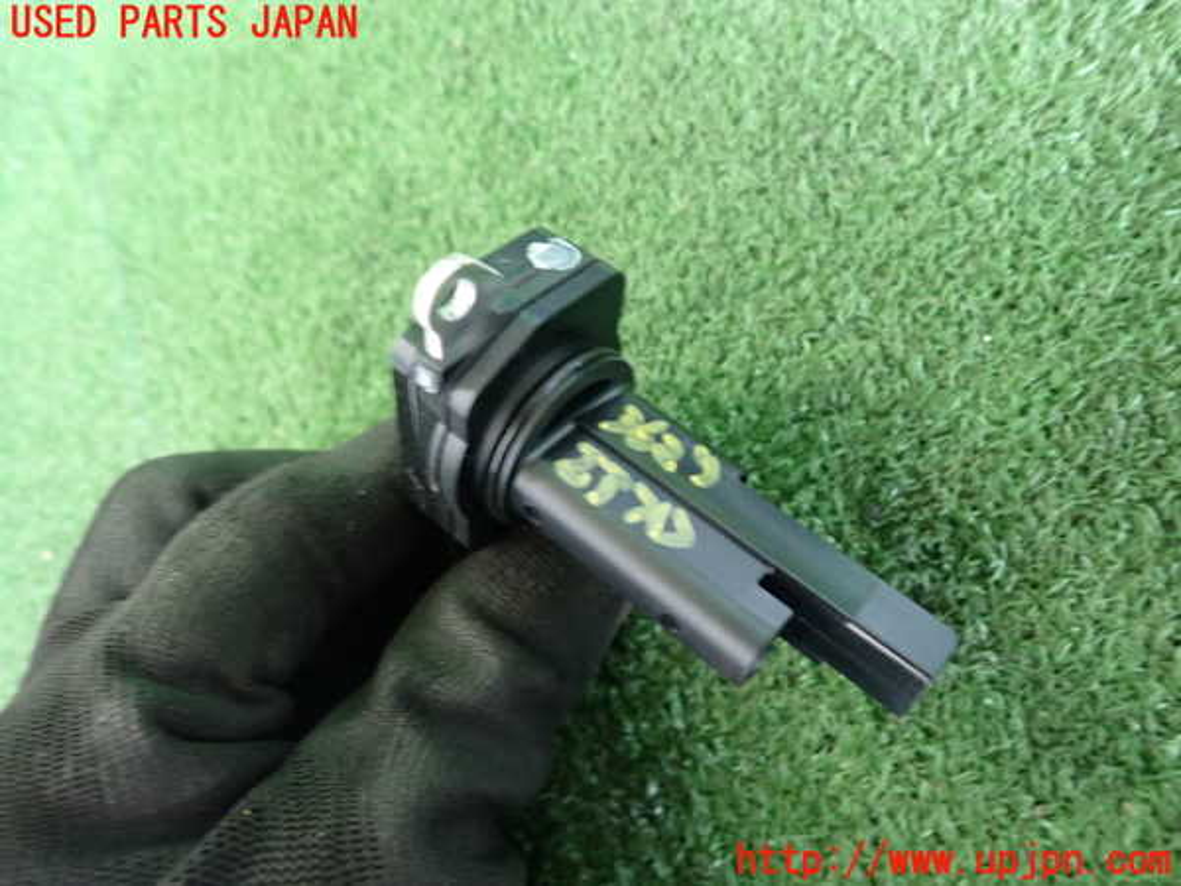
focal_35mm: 25
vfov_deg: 54.9
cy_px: 443
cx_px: 590
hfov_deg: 69.4
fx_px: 853
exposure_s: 1/30
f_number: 2
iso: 500
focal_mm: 4.5
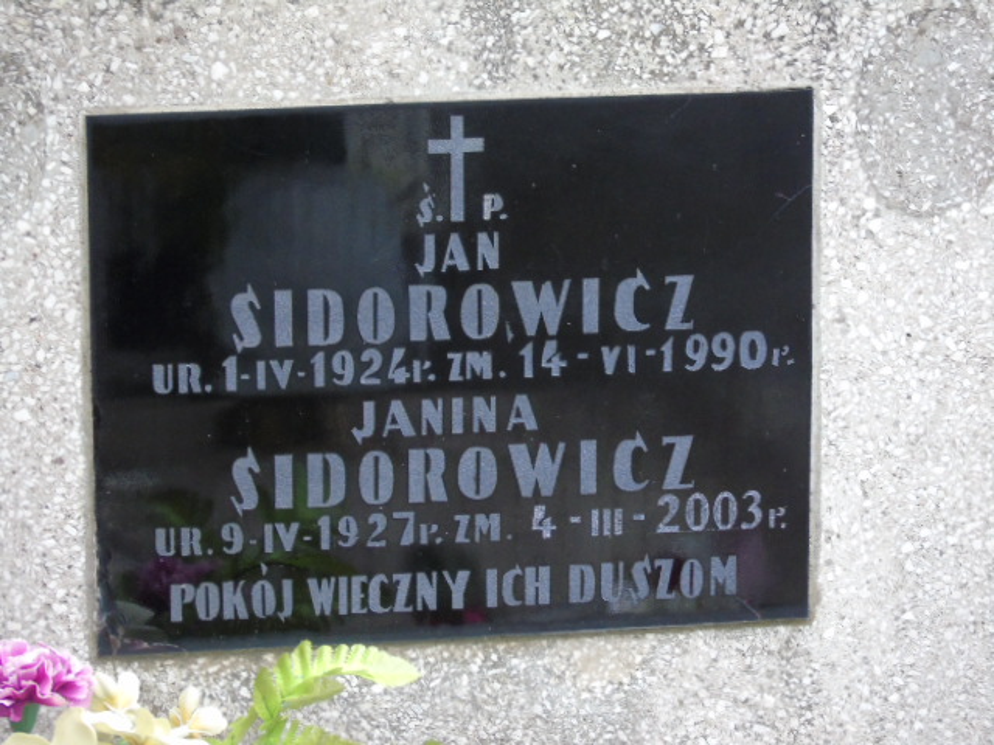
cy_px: 372
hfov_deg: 12.2
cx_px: 497
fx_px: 4652
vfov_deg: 9.2
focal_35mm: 162
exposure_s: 1/60
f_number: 4.9
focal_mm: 29
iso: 400
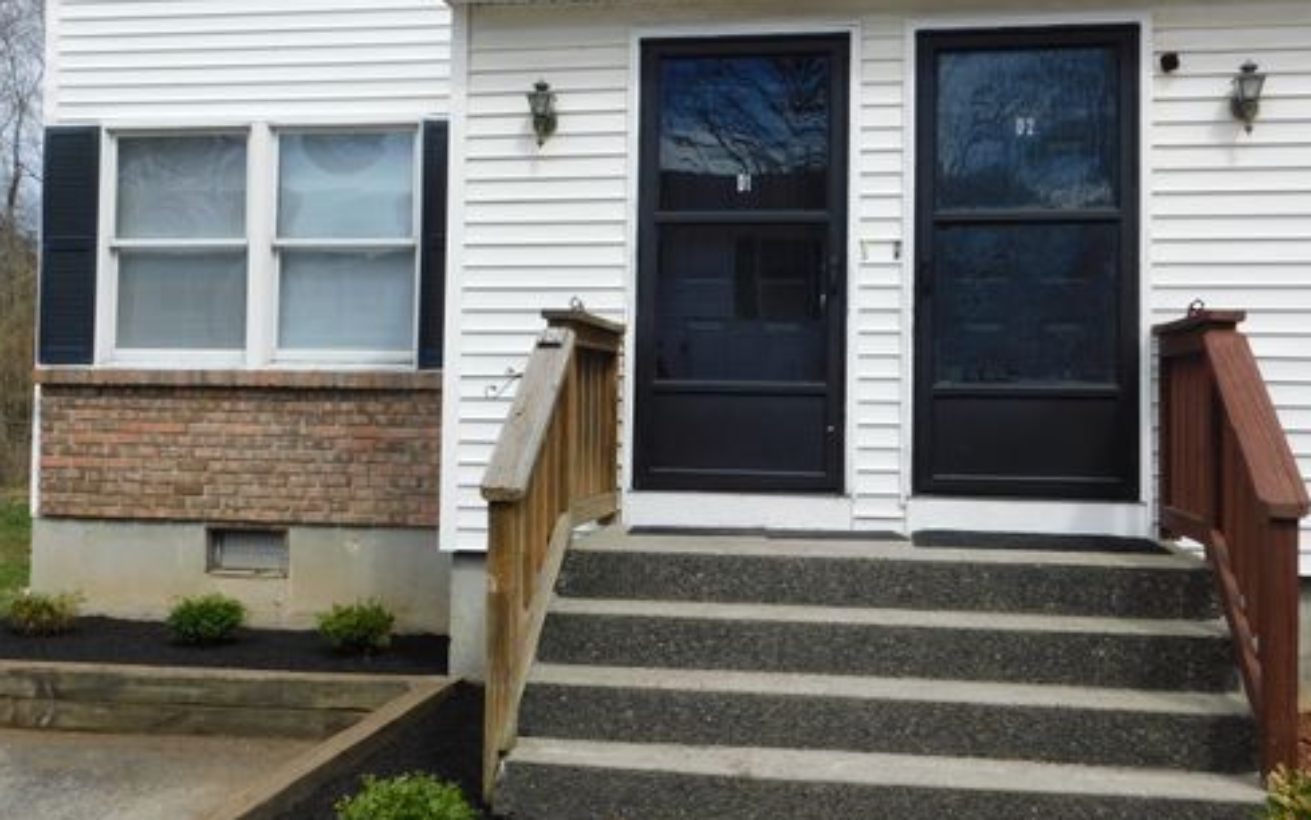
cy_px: 368
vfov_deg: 32.8
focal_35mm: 39
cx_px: 660
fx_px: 1394
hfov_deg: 50.4
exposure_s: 1/1250
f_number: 3.5
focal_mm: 6.3
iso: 125
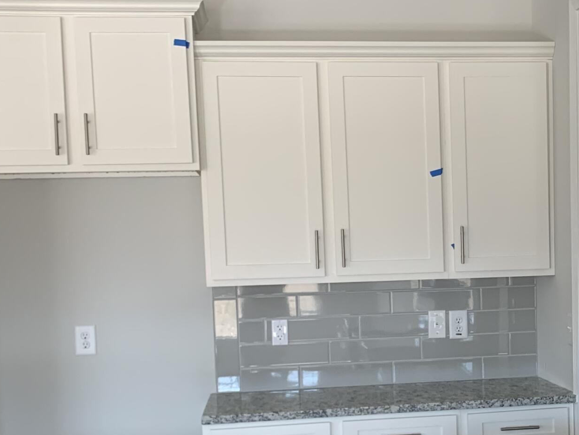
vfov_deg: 23.1
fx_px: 1054
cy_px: 320
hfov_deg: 29.9
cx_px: 471
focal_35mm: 63
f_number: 1.8
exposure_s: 1/121
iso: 80
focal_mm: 4.25
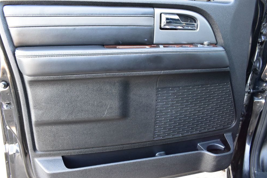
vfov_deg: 46.4
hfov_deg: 65.5
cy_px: 91
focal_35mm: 28
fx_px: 208
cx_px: 131
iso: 900
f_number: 6.3
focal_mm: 18
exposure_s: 1/15
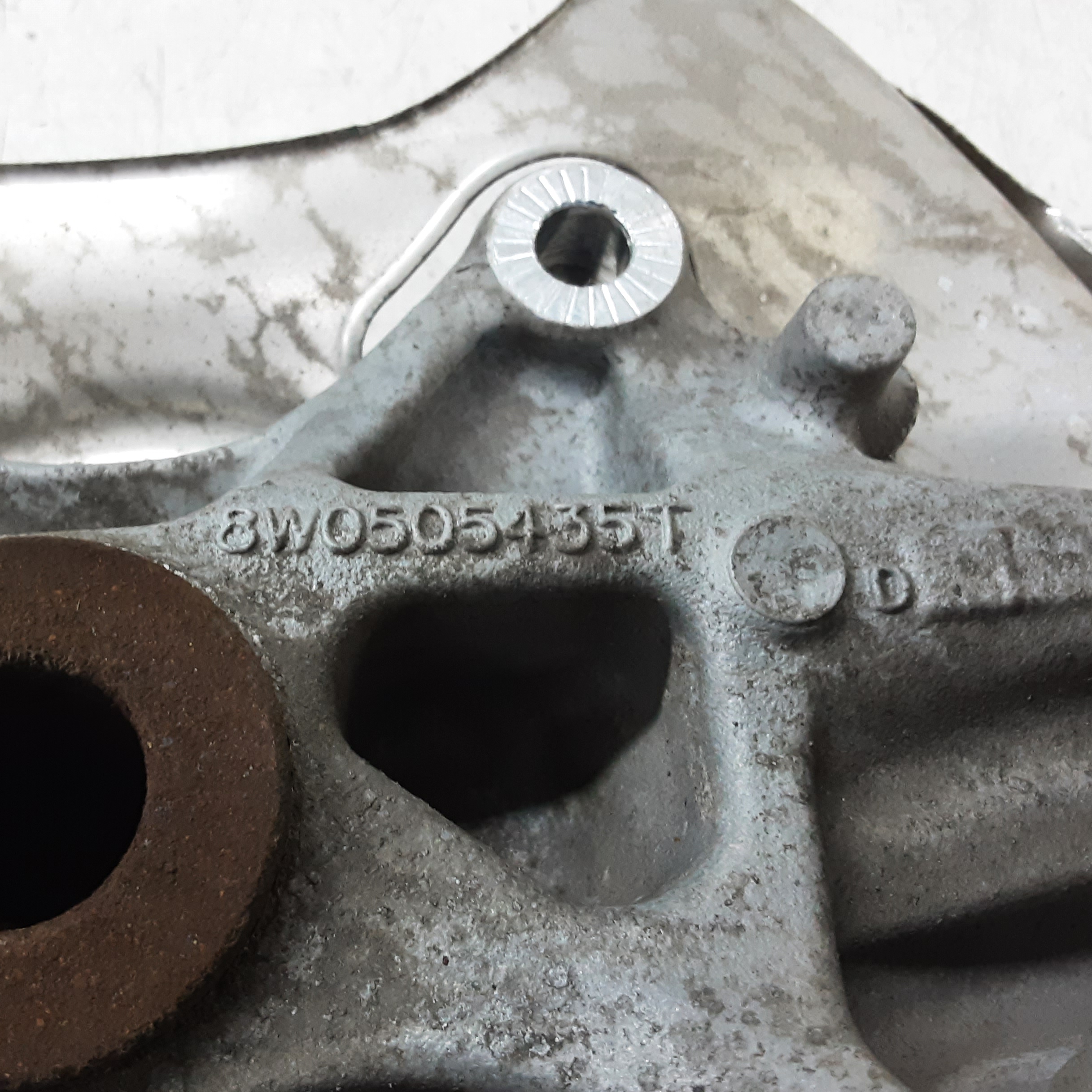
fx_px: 1142
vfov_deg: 51.1
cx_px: 377
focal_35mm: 32
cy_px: 546
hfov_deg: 50.3
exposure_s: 1/50
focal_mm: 2.91
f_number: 1.9
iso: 200
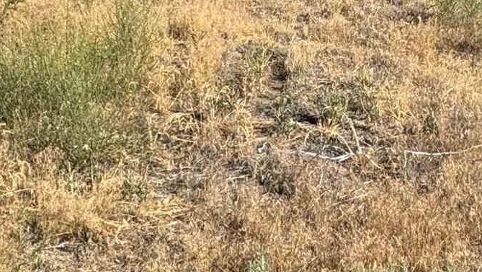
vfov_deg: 15.9
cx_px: 320
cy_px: -126
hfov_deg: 29.9
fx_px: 895
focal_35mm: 70
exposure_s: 1/1477
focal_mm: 2.22
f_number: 2.2
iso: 50
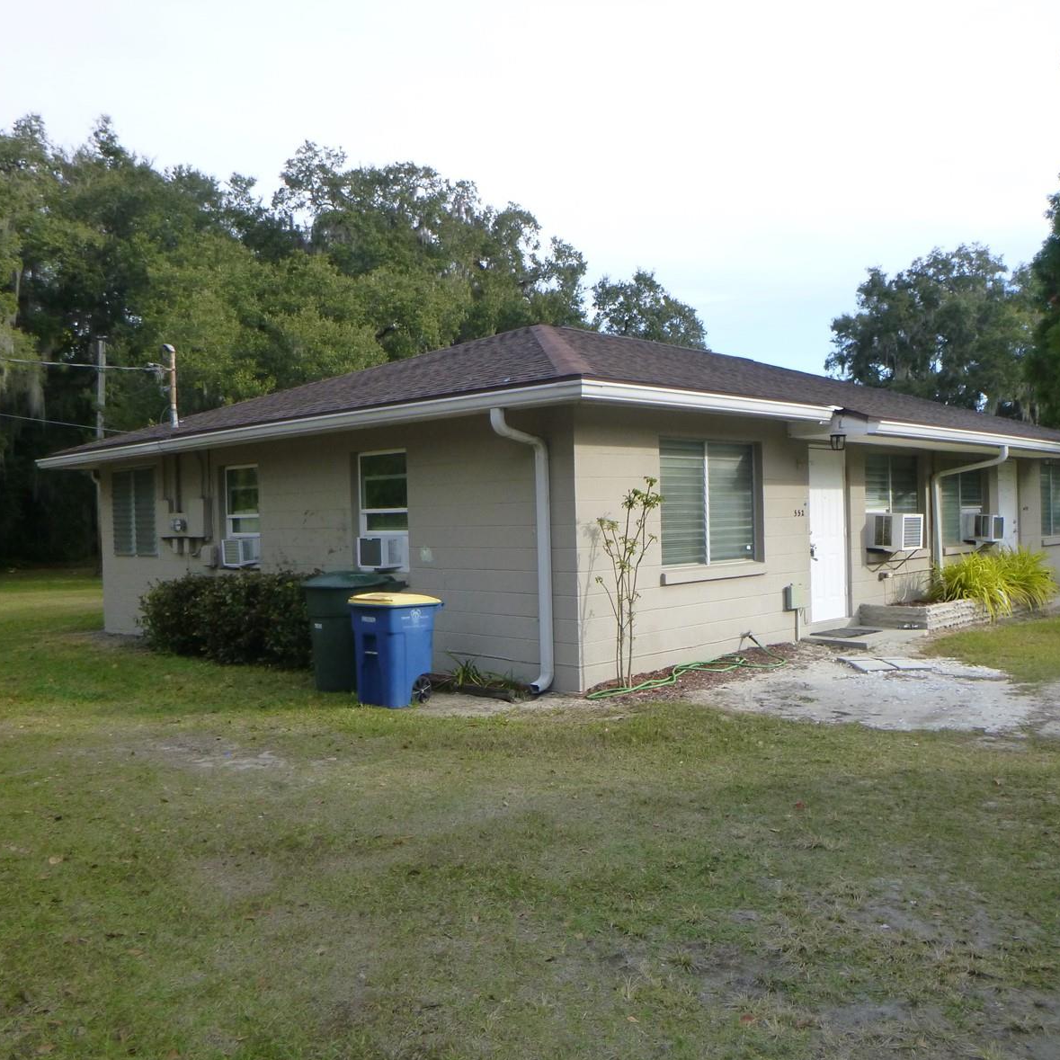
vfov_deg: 54.0
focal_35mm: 30
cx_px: 509
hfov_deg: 54.0
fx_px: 1039
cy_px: 524
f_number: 3.9
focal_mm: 4.5
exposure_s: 1/200
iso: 160
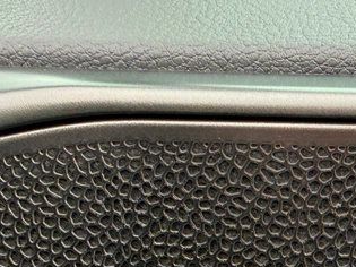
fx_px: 802
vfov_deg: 17.9
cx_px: 416
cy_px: 326
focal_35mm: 78
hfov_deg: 23.1
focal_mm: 2.22
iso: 64
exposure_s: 1/99
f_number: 2.2
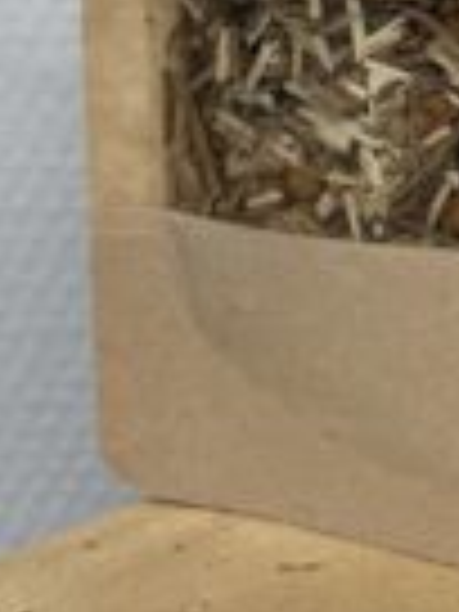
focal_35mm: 93
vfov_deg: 18.8
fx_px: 1644
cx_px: 603
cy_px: -284
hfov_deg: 15.1
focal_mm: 4.2
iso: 50
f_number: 1.6
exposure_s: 1/100
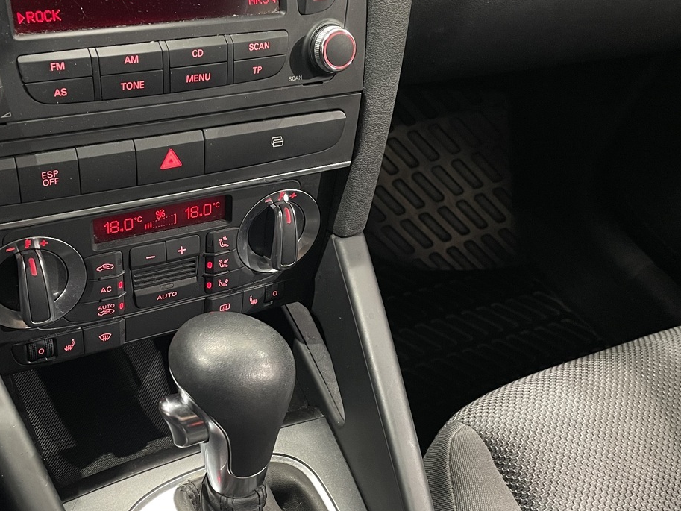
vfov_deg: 35.1
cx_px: 268
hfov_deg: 45.5
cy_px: 276
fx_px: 807
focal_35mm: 41
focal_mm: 4.2
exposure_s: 1/60
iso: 400
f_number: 1.6
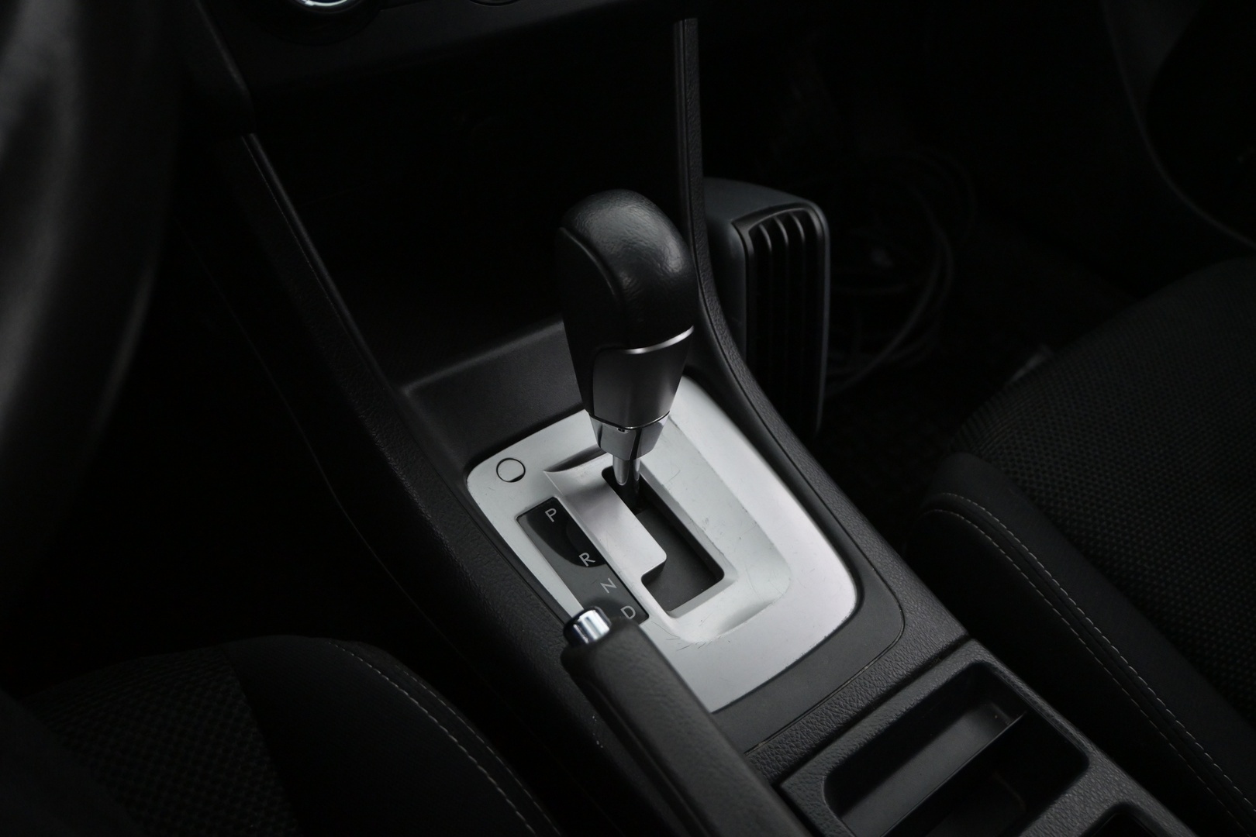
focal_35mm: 31
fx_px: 1073
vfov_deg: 42.6
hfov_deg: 60.7
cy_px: 418
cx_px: 628
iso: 2500
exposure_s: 1/60
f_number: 3.8
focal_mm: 20.5
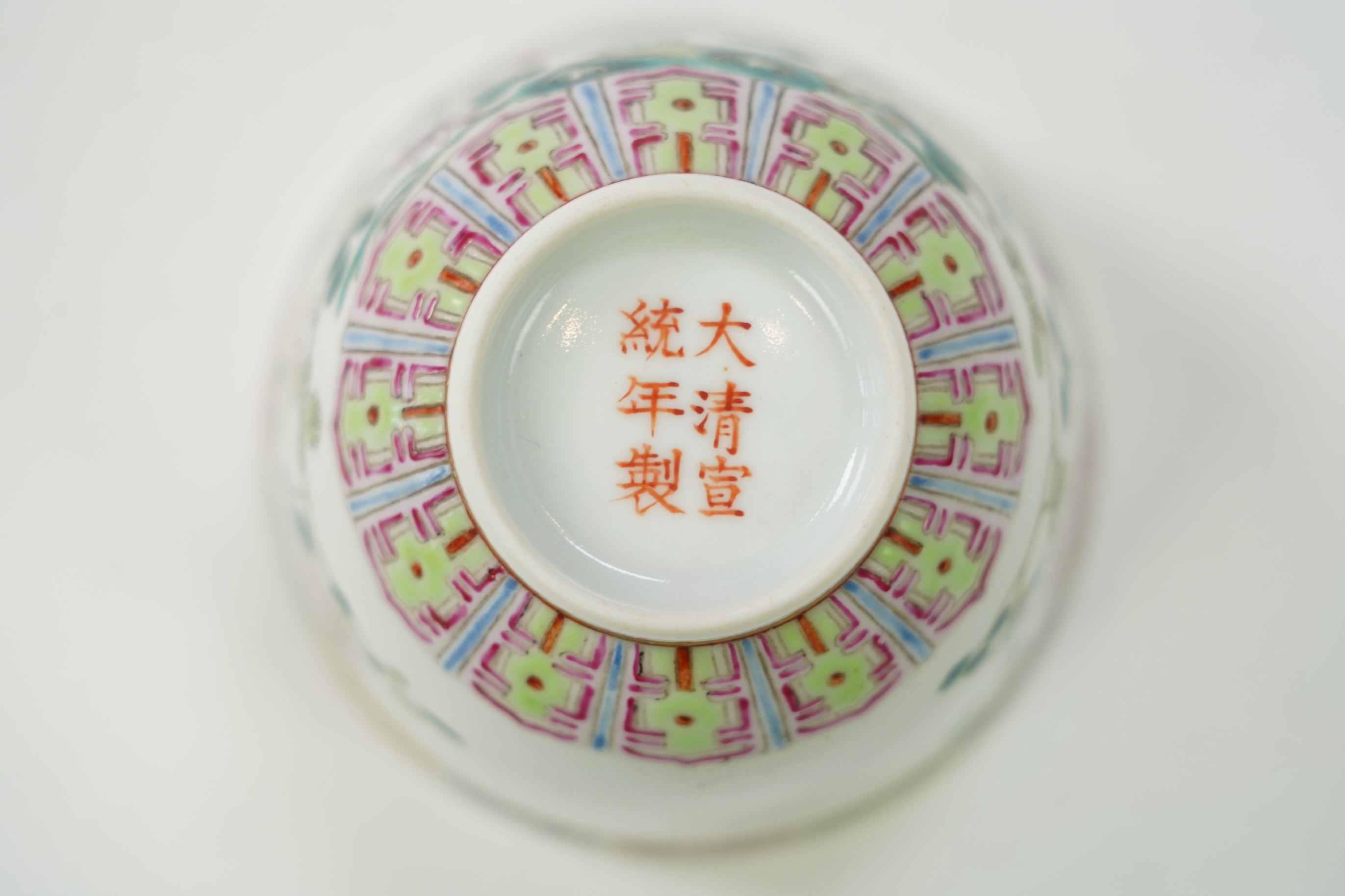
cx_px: 672
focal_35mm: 105
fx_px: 3923
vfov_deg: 13.0
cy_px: 448
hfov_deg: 19.5
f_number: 7.1
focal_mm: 105
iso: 500
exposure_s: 1/125
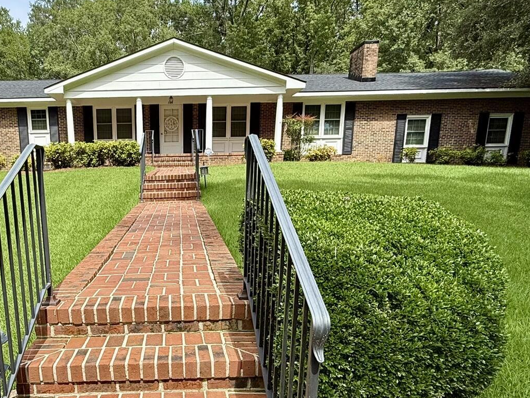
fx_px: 429
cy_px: 276
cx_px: 159
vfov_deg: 48.6
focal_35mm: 28
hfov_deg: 61.2
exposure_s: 1/1050
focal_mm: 2.22
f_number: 2.2
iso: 50
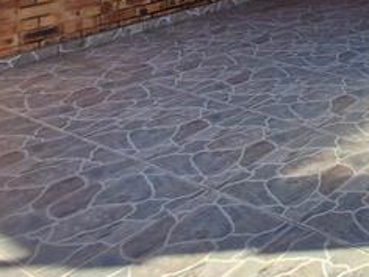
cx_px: 572
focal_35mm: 44
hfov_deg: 27.2
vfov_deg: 26.1
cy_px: -114
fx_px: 469
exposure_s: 1/588
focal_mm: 1.74
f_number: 2.2
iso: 50
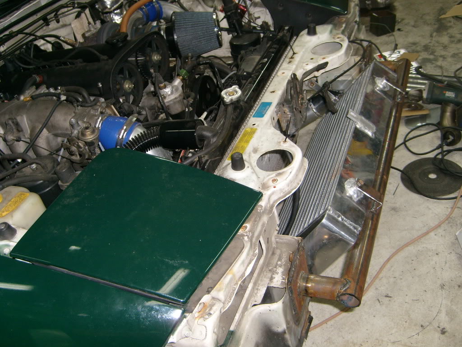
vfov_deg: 40.7
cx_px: 231
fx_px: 467
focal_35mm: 35
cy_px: 174
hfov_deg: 52.6
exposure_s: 1/45
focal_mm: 5.8
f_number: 2.8
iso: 100
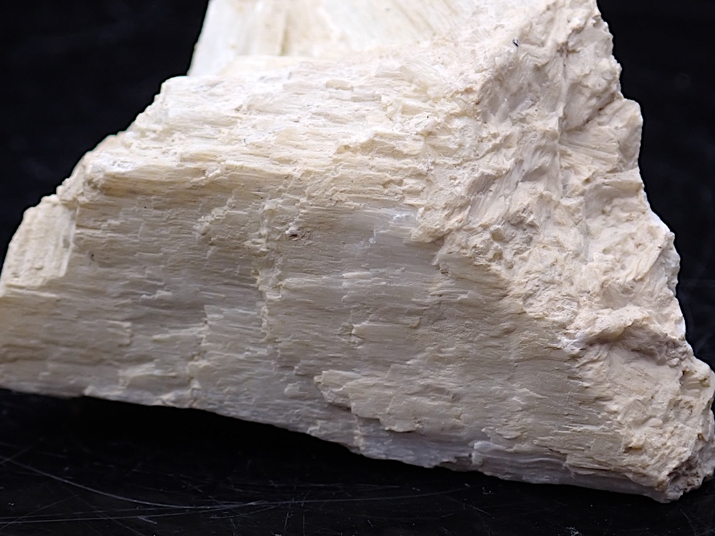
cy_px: 261
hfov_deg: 16.8
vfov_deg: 12.7
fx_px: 2416
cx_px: 354
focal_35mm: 117
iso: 200
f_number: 4.9
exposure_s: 1/100
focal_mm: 18
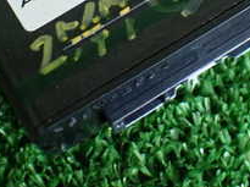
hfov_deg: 22.3
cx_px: 137
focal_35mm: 88
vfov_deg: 16.4
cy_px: 1
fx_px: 634
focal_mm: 5.4
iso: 500
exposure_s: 1/125
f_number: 2.3
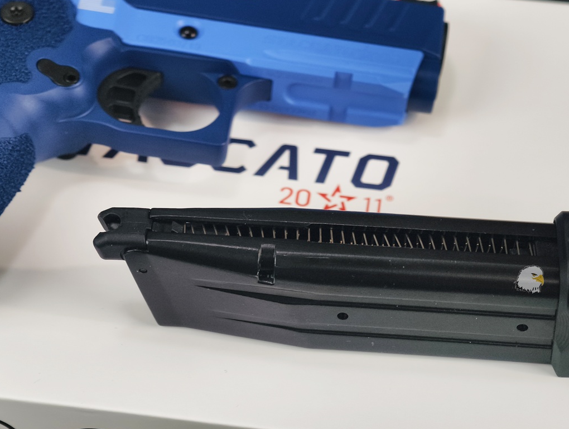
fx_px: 1646
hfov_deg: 19.6
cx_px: 305
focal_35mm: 100
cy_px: 188
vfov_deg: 14.8
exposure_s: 1/30
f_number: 2.67
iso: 343
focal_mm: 22.48
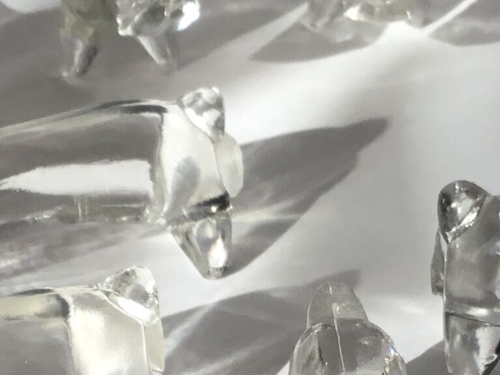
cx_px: 339
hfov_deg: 14.9
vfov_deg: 11.1
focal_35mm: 132
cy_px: 412
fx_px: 1906
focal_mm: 3.3
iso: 25
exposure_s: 1/225
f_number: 2.4
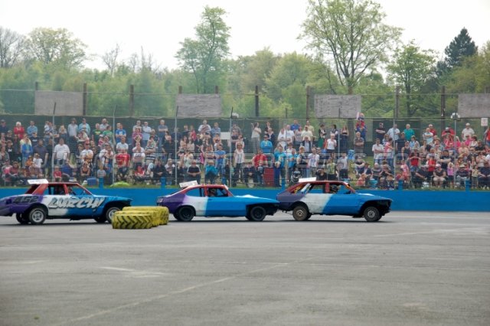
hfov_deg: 17.5
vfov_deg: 11.7
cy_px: 163
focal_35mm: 117
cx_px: 245
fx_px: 1592
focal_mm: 78
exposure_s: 1/640
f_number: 5.6
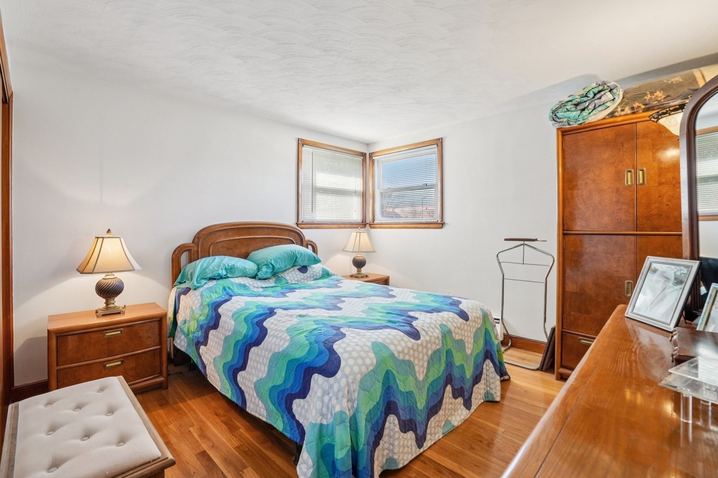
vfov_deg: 73.7
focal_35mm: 16
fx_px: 319
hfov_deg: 96.7
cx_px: 359
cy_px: 239
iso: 500
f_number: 8
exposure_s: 1/30
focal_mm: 16
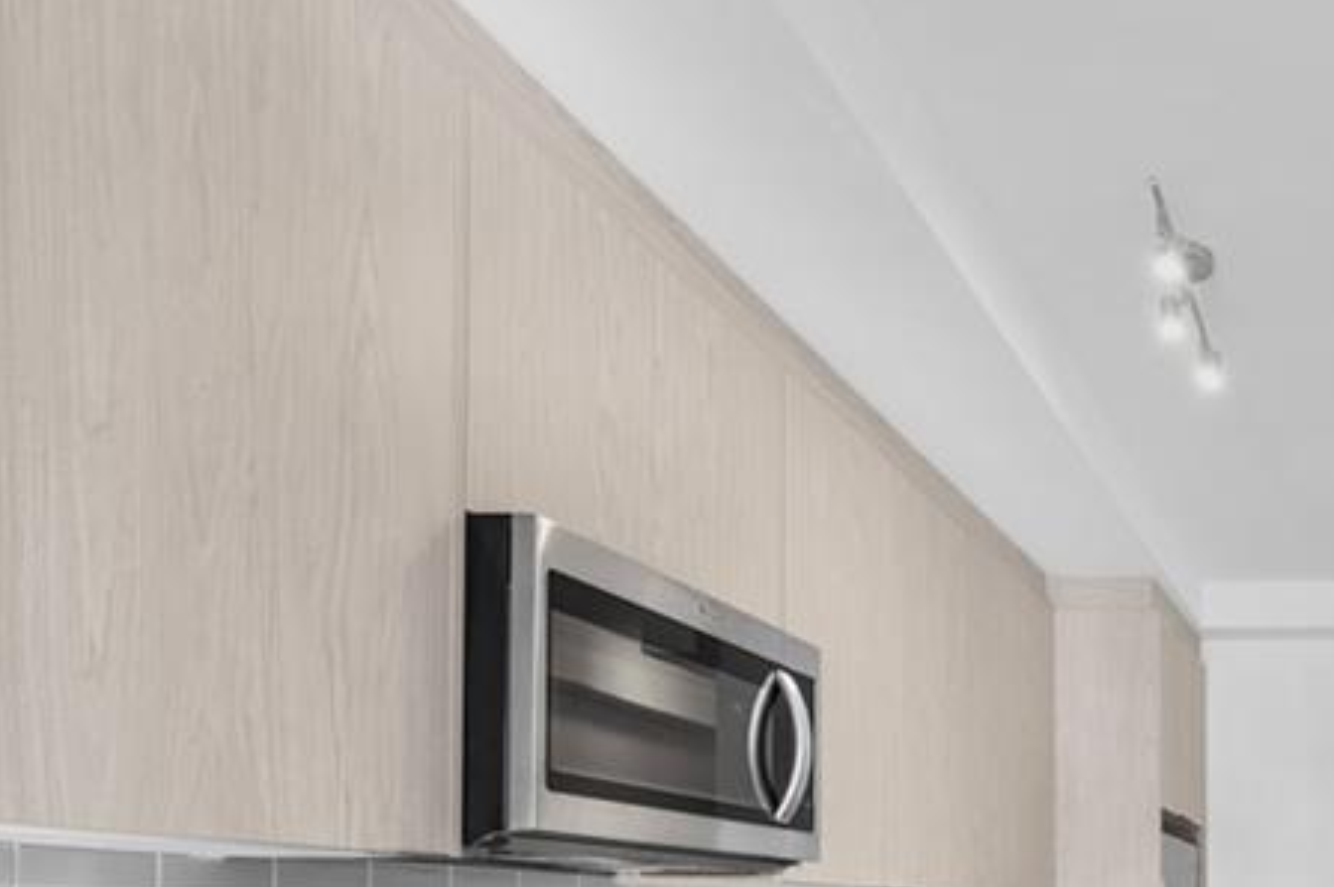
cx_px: 1402
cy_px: 914
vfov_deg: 36.4
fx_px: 1185
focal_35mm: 32
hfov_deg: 46.5
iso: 400
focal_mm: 14
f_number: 8
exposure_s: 1/4
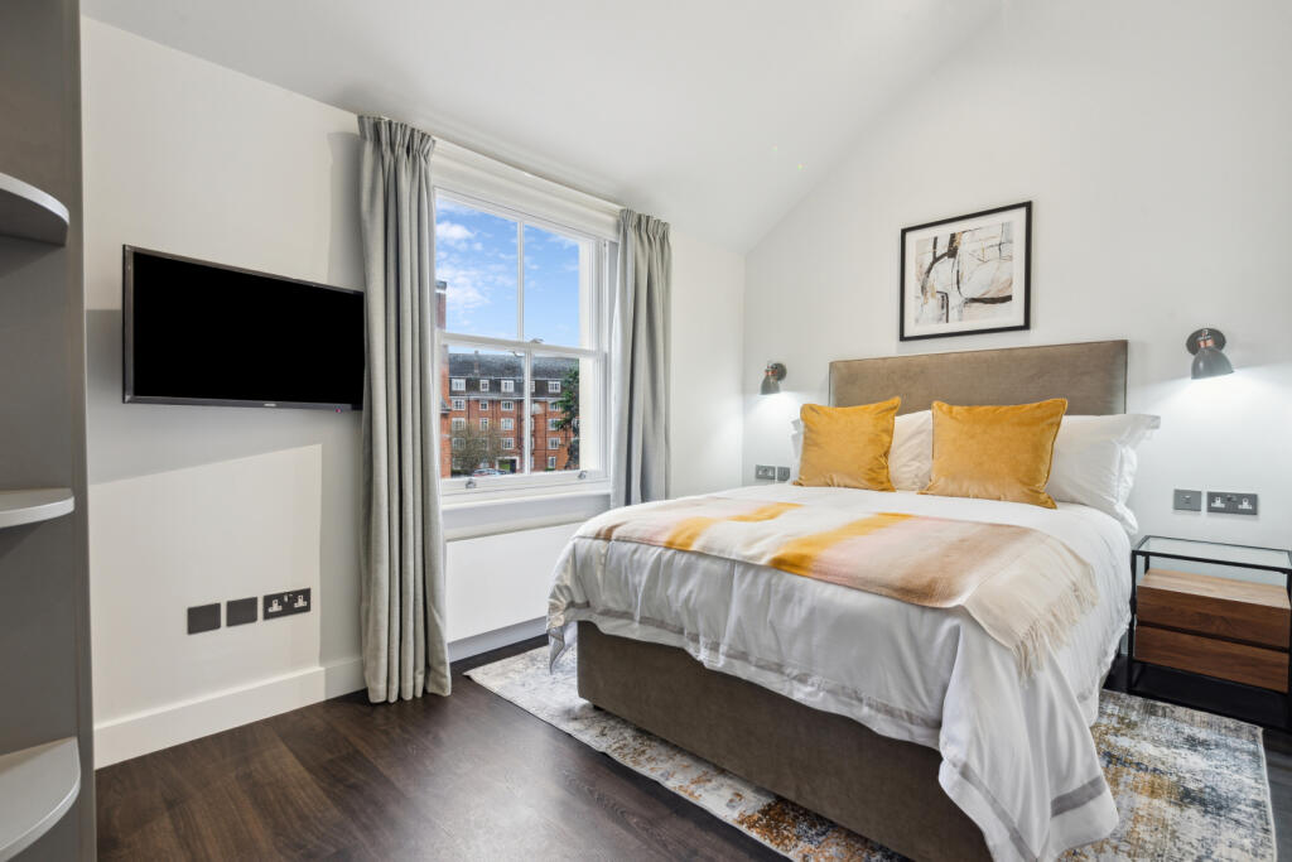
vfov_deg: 73.8
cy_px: 431
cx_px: 646
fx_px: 574
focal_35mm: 16
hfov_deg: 96.7
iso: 400
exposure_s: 1/6
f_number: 11
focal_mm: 16
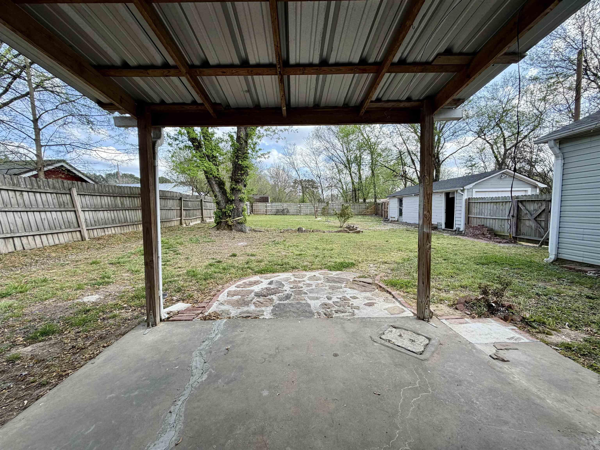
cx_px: 300
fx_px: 243
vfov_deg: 85.7
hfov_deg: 102.1
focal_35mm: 14
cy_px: 225
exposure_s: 1/342
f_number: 2.2
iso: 50
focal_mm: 2.22
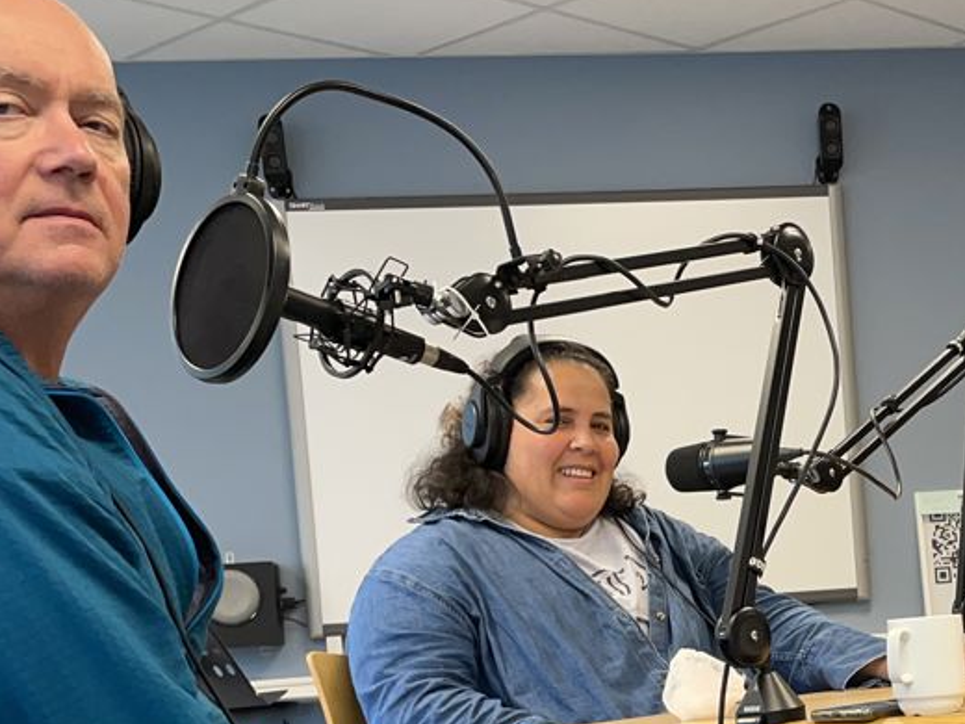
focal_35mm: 68
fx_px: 1896
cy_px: 713
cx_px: 874
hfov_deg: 27.5
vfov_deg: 20.9
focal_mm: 4.2
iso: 100
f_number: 1.6
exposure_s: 1/50
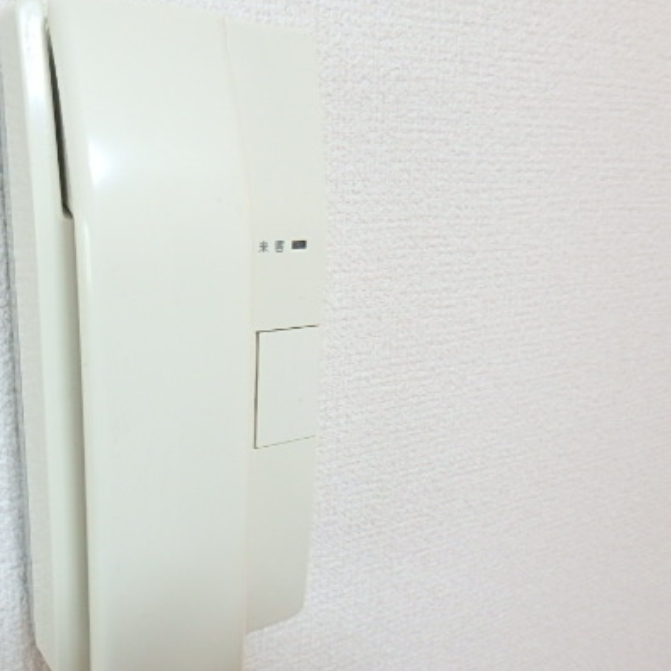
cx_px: 190
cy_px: 374
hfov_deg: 52.3
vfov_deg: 53.9
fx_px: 658
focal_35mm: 30
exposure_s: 1/30
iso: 320
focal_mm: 3.7
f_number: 3.5
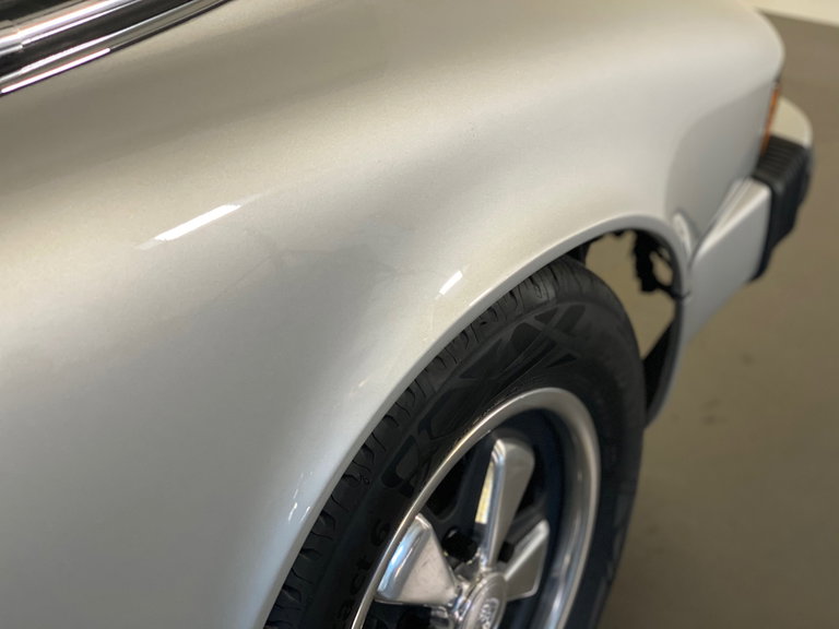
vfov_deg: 28.0
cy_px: 314
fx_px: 1260
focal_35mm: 52
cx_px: 420
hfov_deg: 36.8
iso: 200
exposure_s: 1/40
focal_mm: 6
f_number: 2
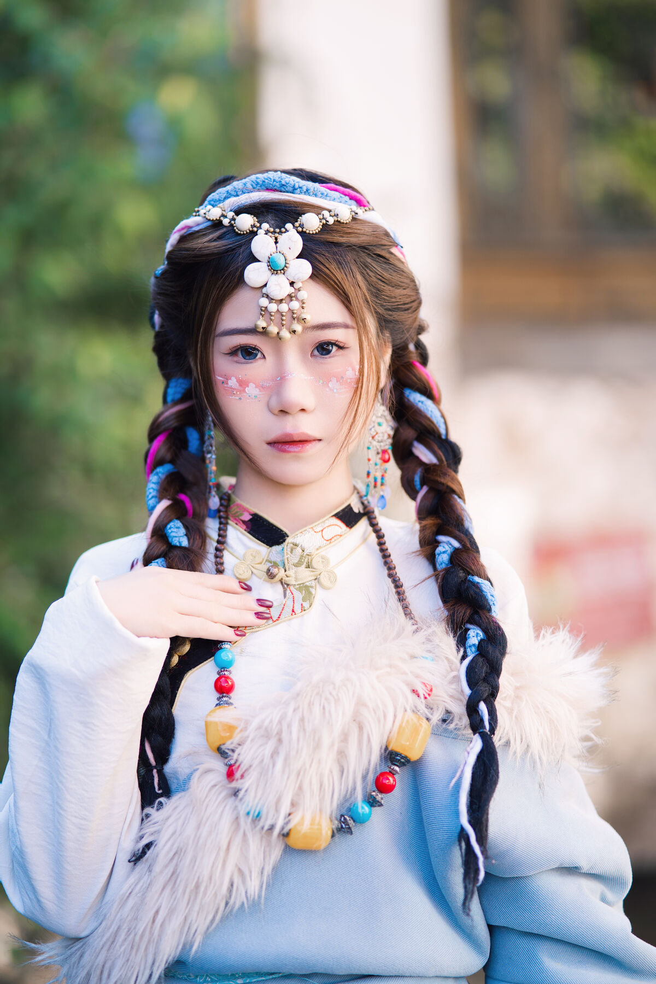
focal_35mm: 85
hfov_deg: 16.1
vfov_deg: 23.9
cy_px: 492
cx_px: 328
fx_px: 2323
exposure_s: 1/320
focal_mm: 85
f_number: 2
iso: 125
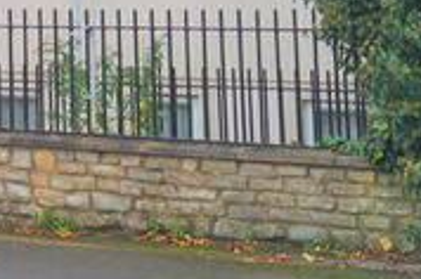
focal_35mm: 106
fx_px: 1237
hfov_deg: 17.7
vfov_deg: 11.7
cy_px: -259
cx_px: -168
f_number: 5.6
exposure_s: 1/80
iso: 100
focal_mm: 18
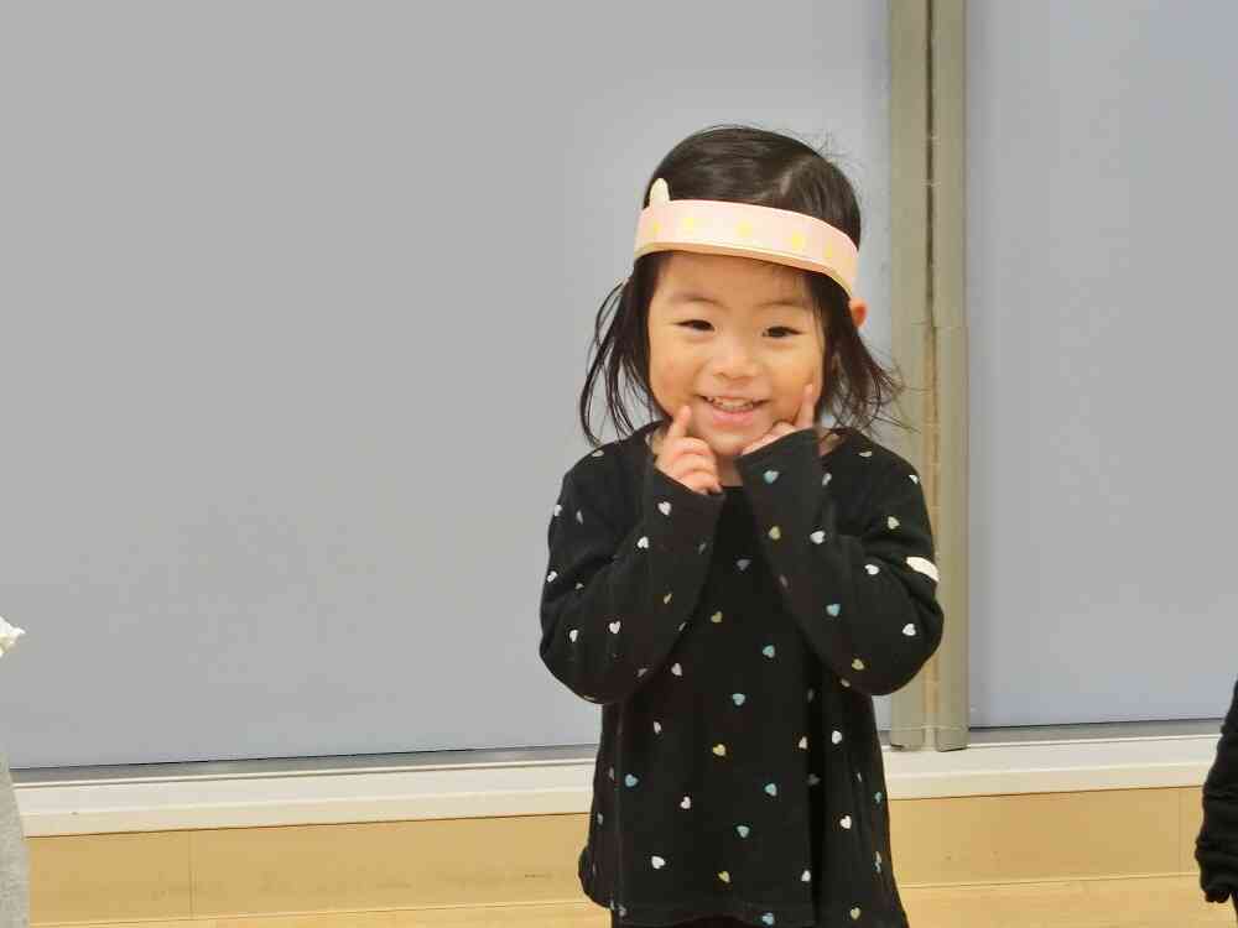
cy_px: 464
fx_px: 5114
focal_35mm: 143
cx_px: 619
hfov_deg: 13.8
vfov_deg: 10.4
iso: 500
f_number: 5.8
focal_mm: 25.5
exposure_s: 1/60
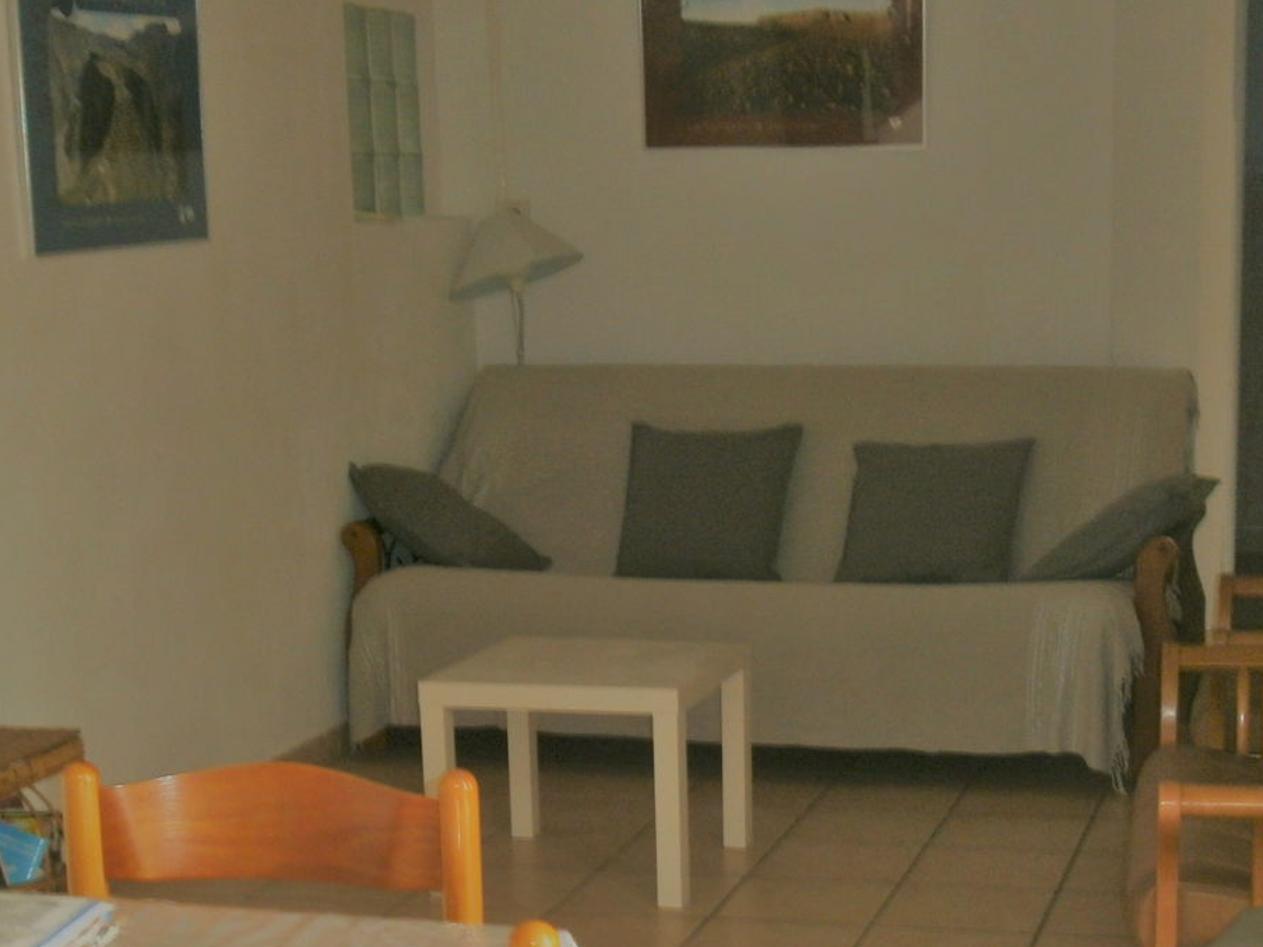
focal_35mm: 69
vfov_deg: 21.0
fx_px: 2518
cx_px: 641
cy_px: 767
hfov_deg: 28.2
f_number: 3.4
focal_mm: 6.9
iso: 125
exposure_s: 1/40
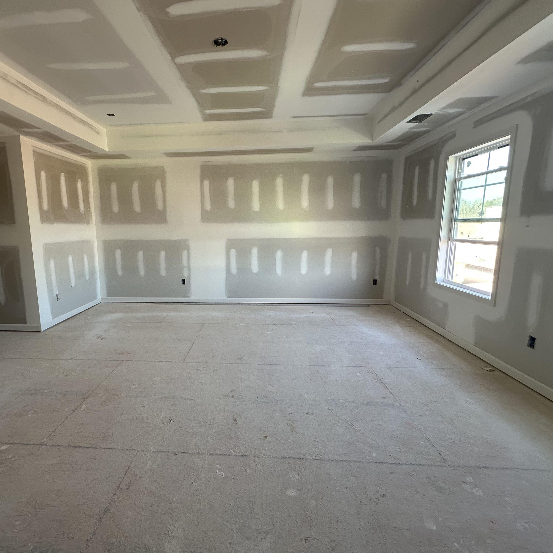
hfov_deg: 83.3
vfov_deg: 84.0
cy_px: 274
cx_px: 233
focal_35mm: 17
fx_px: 307
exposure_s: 1/99
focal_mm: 2.22
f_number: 2.2
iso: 100
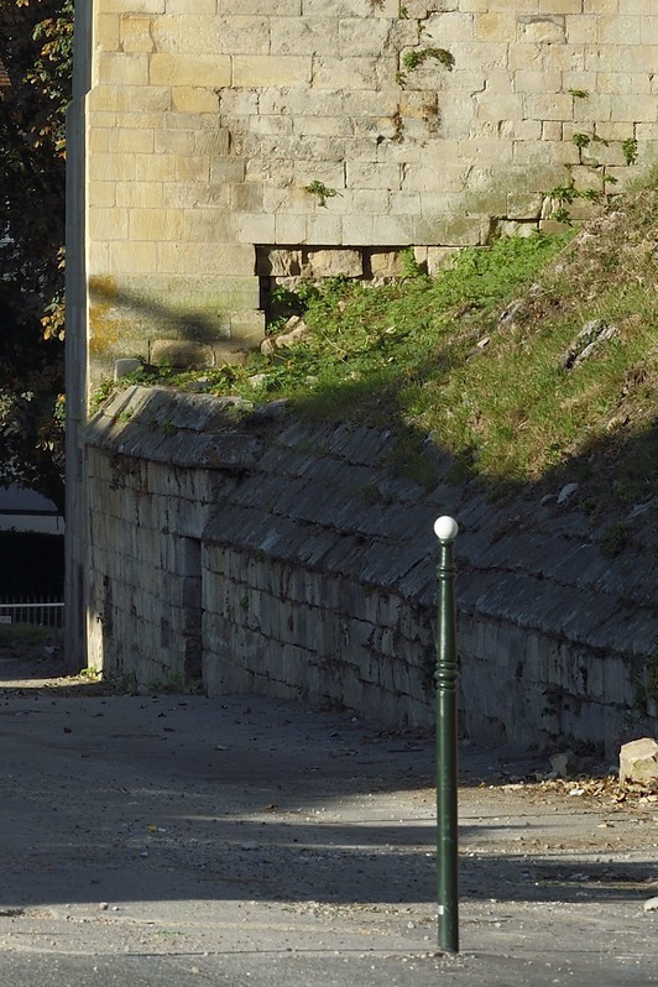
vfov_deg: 5.7
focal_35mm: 361
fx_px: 9897
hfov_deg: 3.8
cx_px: -325
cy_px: -466
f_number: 10
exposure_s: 1/250
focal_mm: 120
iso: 200
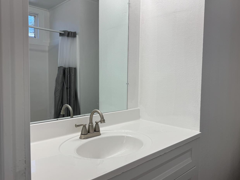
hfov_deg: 61.6
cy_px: 92
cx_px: 117
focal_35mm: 29
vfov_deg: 48.2
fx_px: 201
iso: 80
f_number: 1.78
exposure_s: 1/445
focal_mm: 6.76
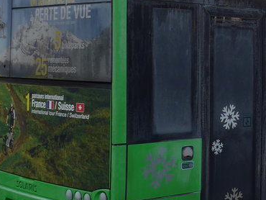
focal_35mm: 94
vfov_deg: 15.6
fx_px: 723
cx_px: 295
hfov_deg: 19.9
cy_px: 22
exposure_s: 1/500
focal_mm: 6
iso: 80
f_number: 2.8
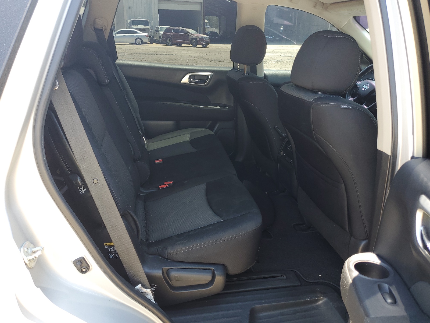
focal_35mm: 26
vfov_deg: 53.1
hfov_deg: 67.3
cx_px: 215
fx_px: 323
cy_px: 162
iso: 50
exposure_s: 1/147
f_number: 1.5
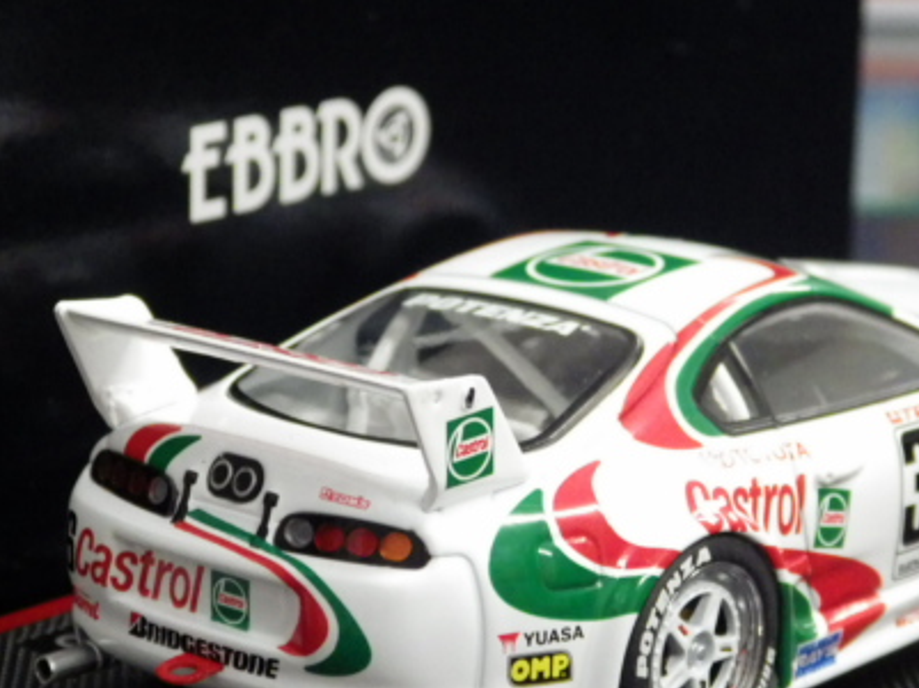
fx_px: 3687
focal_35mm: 139
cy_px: 330
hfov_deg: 14.2
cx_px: 610
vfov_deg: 10.7
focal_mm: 15.6
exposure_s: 1/30
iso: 800
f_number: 4.4
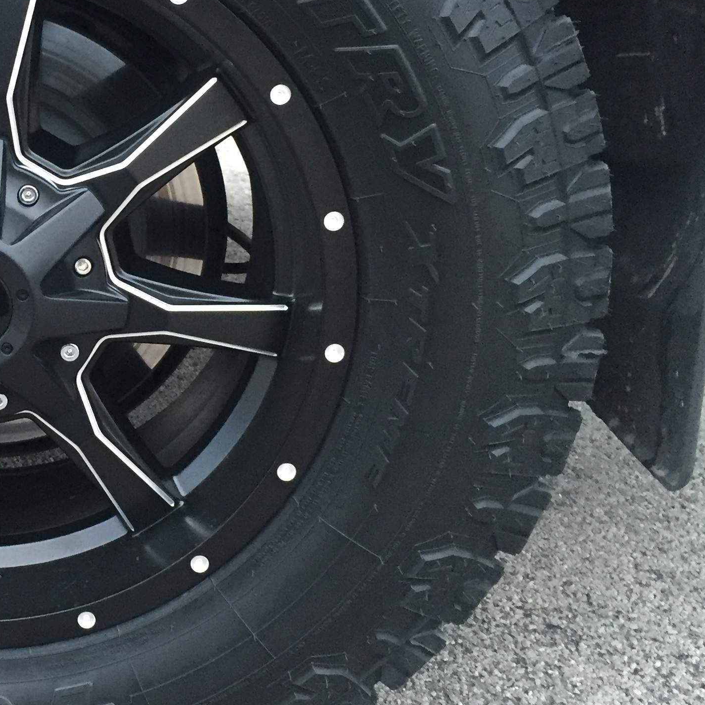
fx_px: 1359
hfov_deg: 27.4
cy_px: 267
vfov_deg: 29.0
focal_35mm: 59
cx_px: -5
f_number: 2.2
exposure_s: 1/24
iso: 250
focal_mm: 4.15
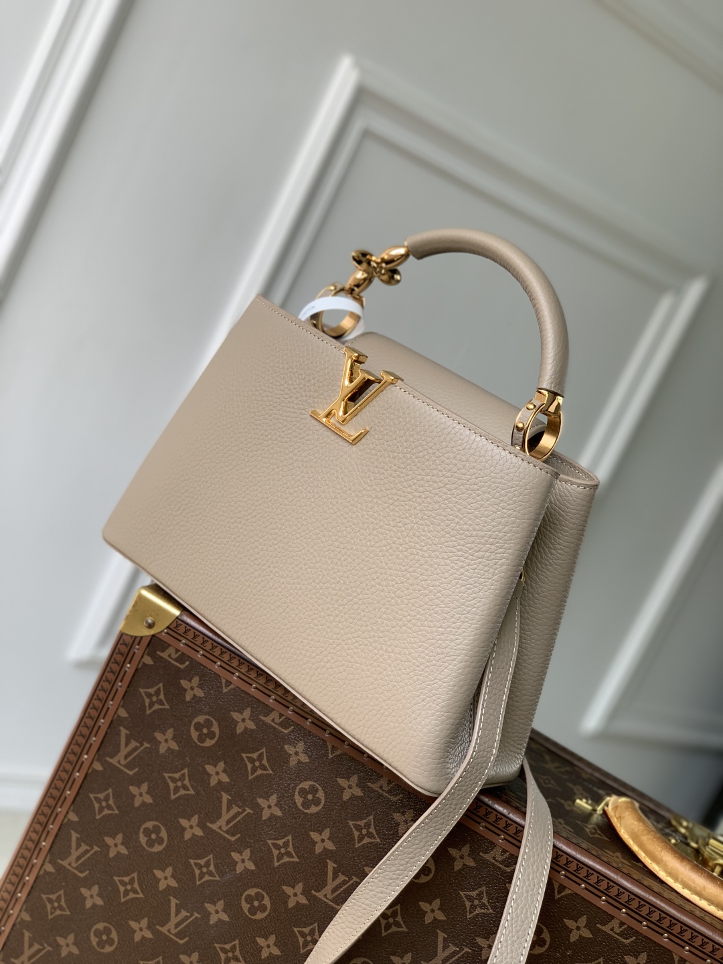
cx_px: 362
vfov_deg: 36.8
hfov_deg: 28.0
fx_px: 1448
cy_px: 482
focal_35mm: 52
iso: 16
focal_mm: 6
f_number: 2.4
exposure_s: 1/146
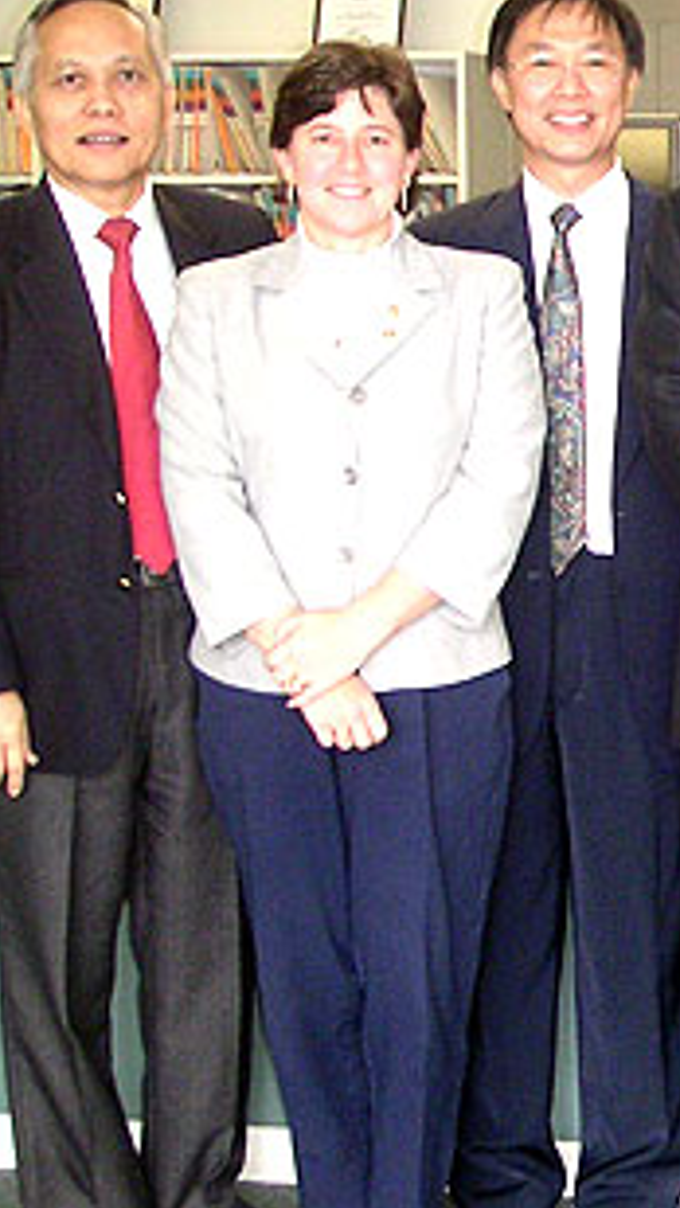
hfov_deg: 13.0
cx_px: 1075
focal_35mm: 87
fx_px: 2786
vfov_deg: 24.5
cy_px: 602
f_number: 2.8
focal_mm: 6
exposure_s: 1/45
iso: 160
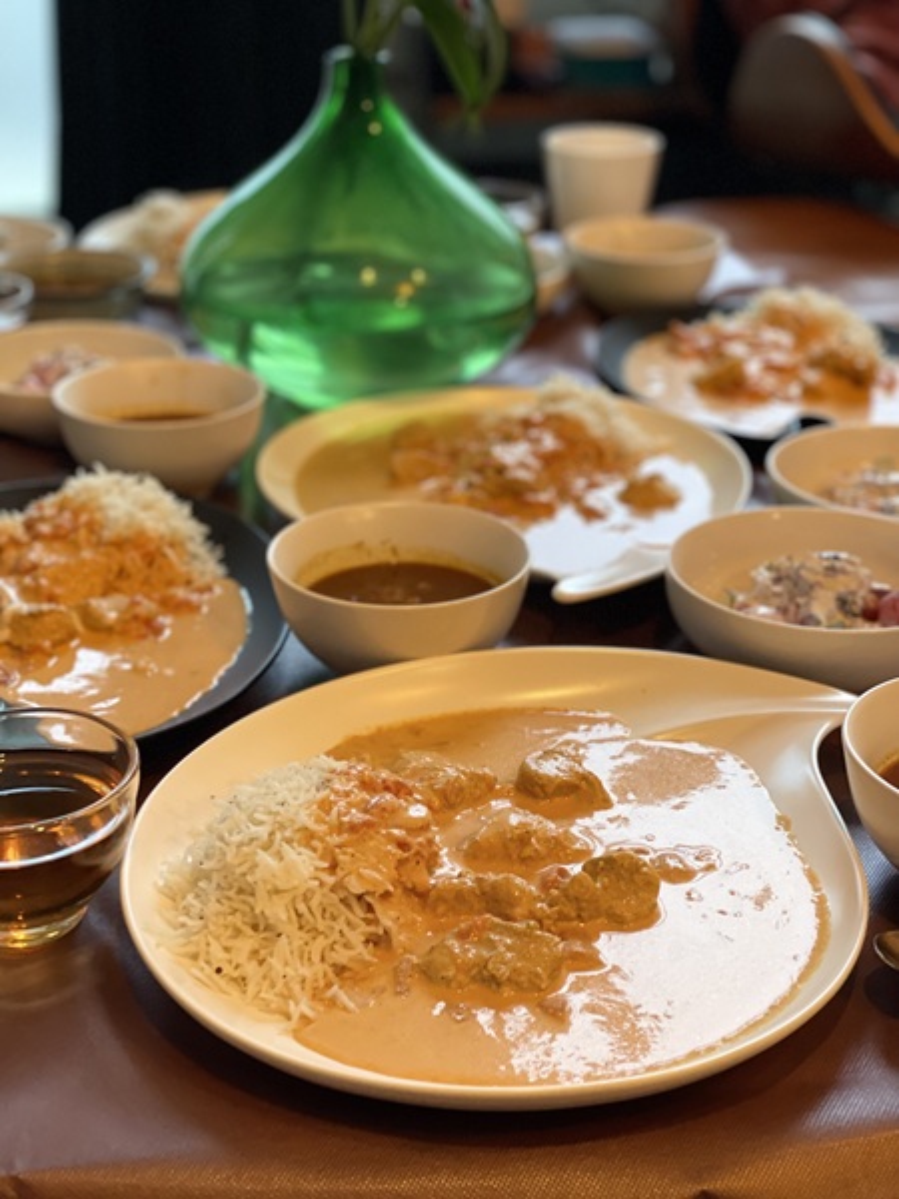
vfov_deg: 36.8
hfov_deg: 28.0
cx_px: 450
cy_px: 600
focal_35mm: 52
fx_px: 1801
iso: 200
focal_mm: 6
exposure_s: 1/40
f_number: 2
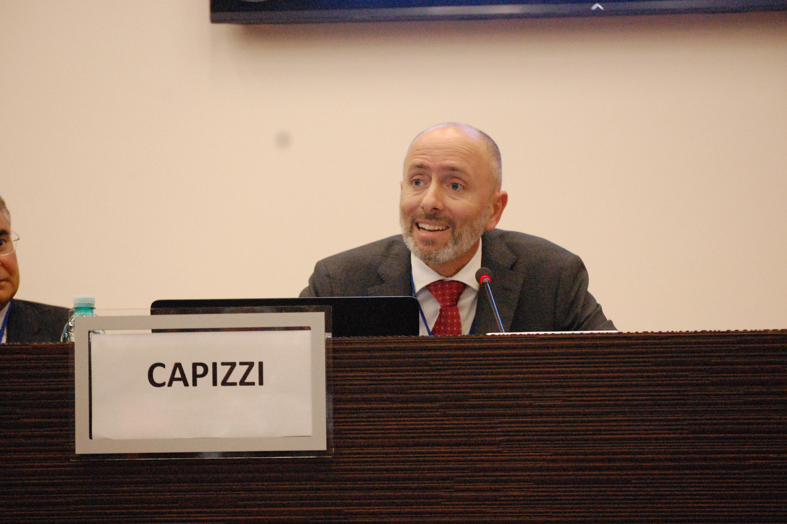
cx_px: 394
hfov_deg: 20.6
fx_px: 2162
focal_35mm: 99
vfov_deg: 13.8
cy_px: 262
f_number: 4.5
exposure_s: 1/60
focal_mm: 66
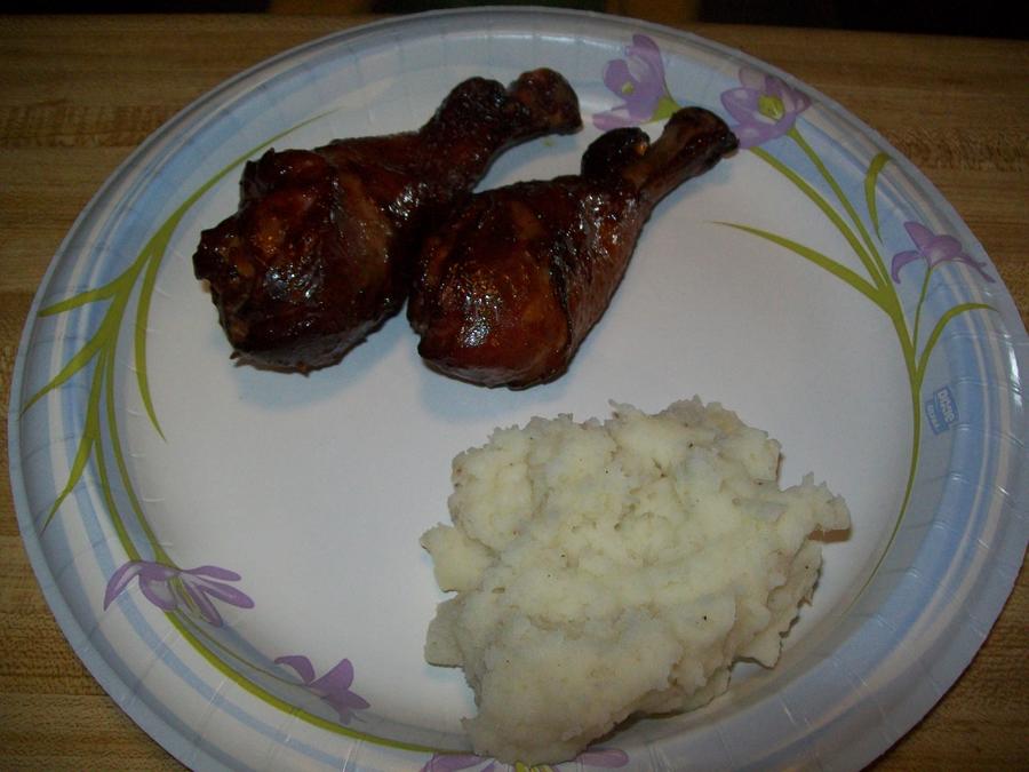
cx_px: 514
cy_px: 386
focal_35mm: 34
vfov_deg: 41.8
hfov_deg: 54.0
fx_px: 1011
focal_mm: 6.1
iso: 160
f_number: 2.7
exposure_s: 1/60
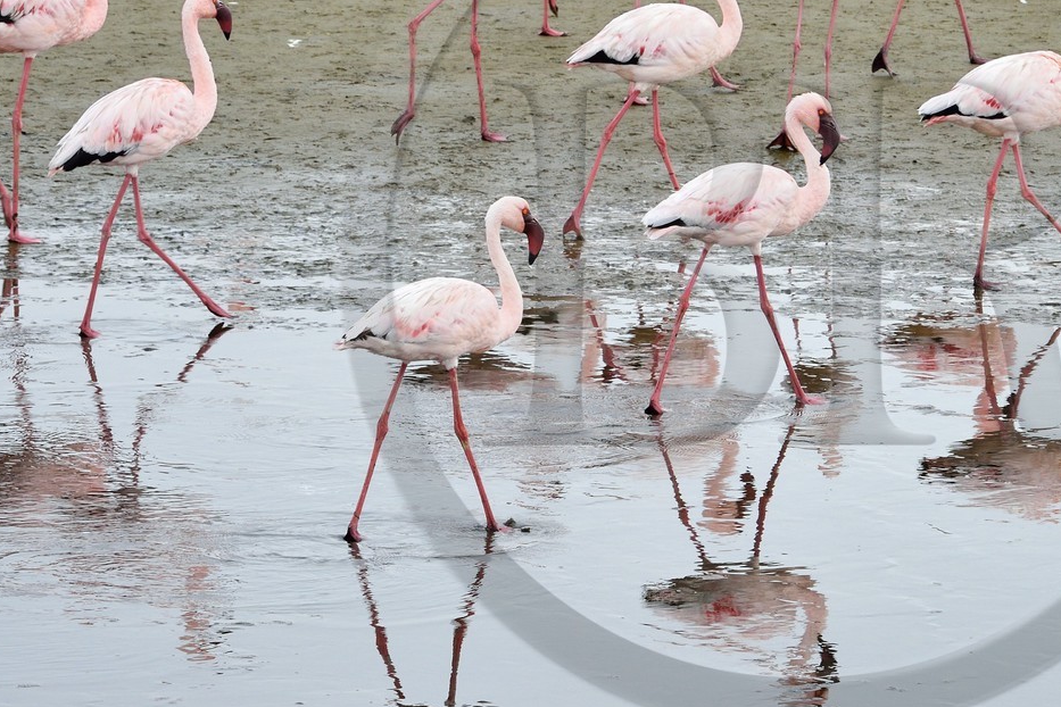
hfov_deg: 6.0
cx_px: 804
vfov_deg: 4.0
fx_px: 10108
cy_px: 260
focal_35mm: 343
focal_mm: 200
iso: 800
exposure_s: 1/320
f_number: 14
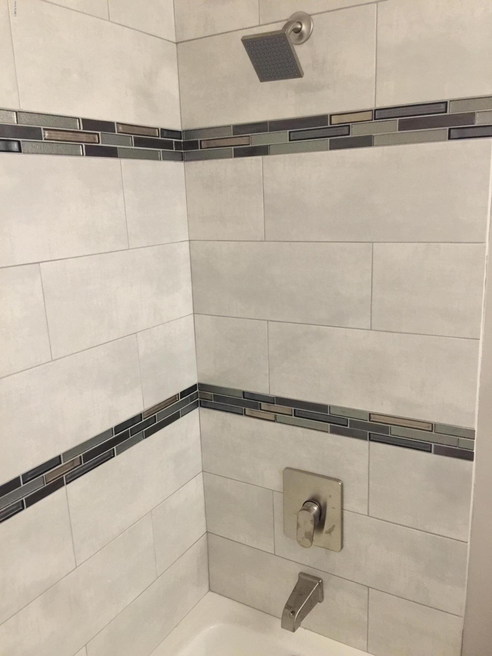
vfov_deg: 61.7
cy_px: 328
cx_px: 246
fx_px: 550
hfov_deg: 48.2
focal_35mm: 29
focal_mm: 4.15
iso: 125
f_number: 2.2
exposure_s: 1/15
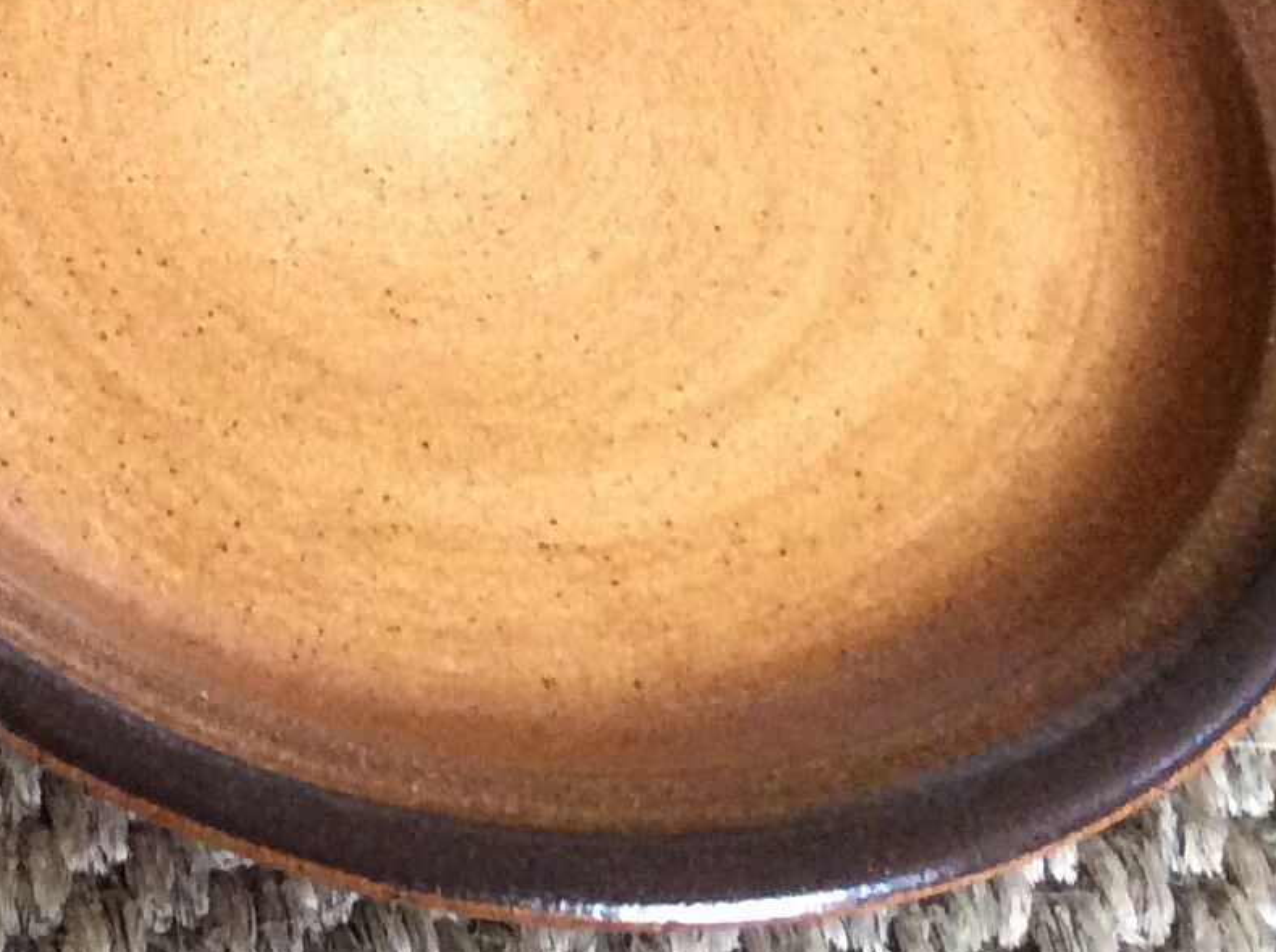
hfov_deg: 17.4
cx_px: -476
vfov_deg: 13.3
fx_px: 3865
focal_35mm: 105
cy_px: -471
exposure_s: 1/25
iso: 250
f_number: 2.4
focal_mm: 3.3
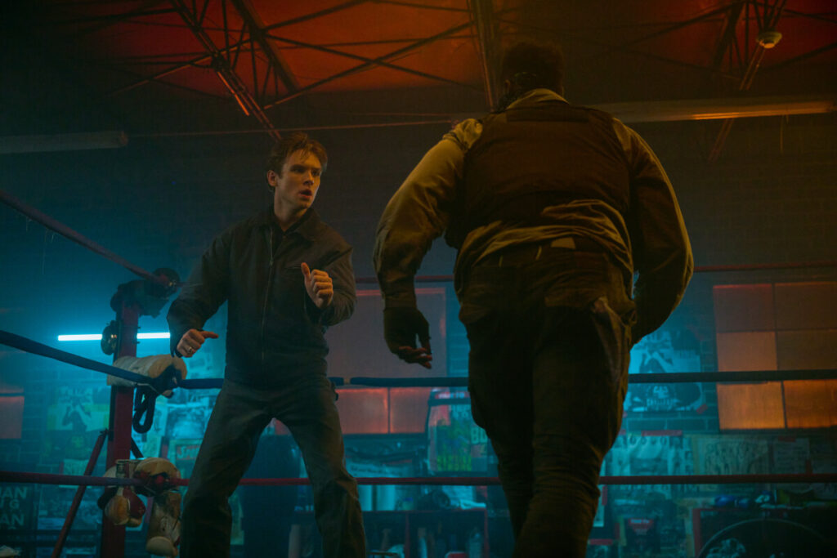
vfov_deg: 30.5
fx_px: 1023
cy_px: 279
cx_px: 418
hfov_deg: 44.5
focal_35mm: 44
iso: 5000
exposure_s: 1/500
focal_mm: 44
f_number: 2.8
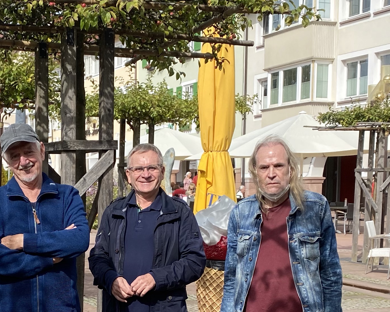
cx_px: 74
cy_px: 295
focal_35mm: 74
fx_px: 854
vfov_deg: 20.2
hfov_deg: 25.3
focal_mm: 4.25
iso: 32
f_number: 1.8
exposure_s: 1/1316
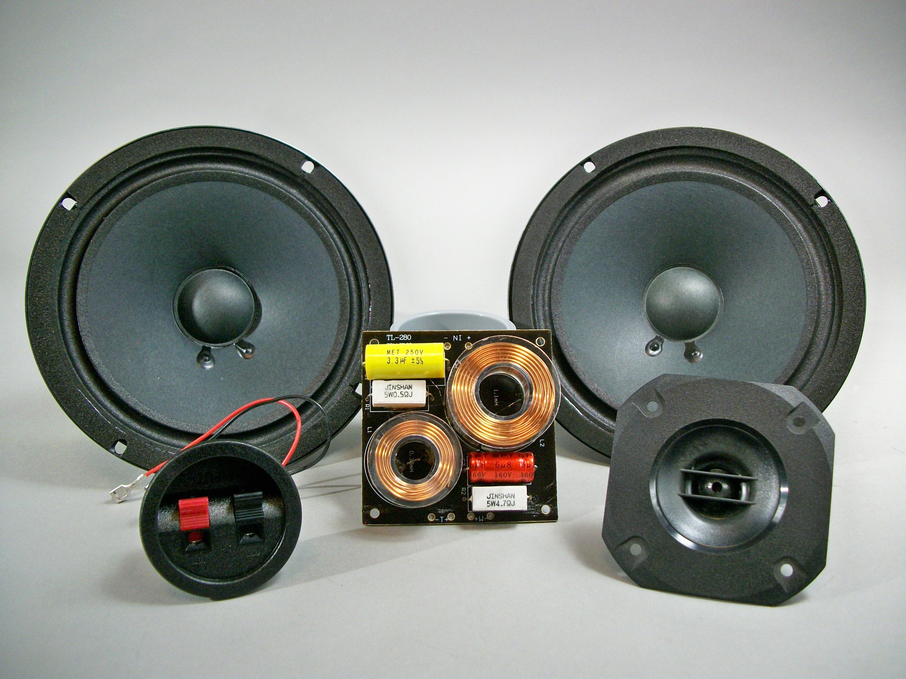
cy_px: 340
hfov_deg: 56.8
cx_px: 453
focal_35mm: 32
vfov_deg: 44.2
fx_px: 838
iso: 80
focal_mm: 5.7
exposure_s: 1/80
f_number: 2.9
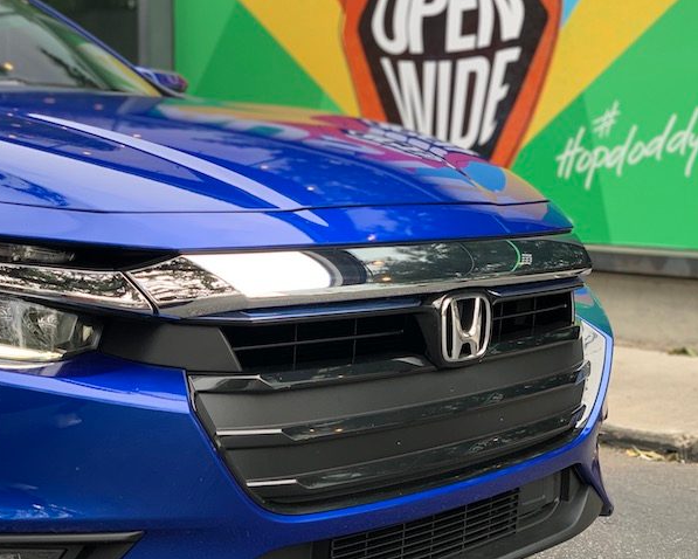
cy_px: 256
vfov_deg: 22.5
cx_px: 329
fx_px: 1405
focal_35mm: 68
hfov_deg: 27.9
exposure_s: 1/122
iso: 40
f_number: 2.4
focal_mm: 6
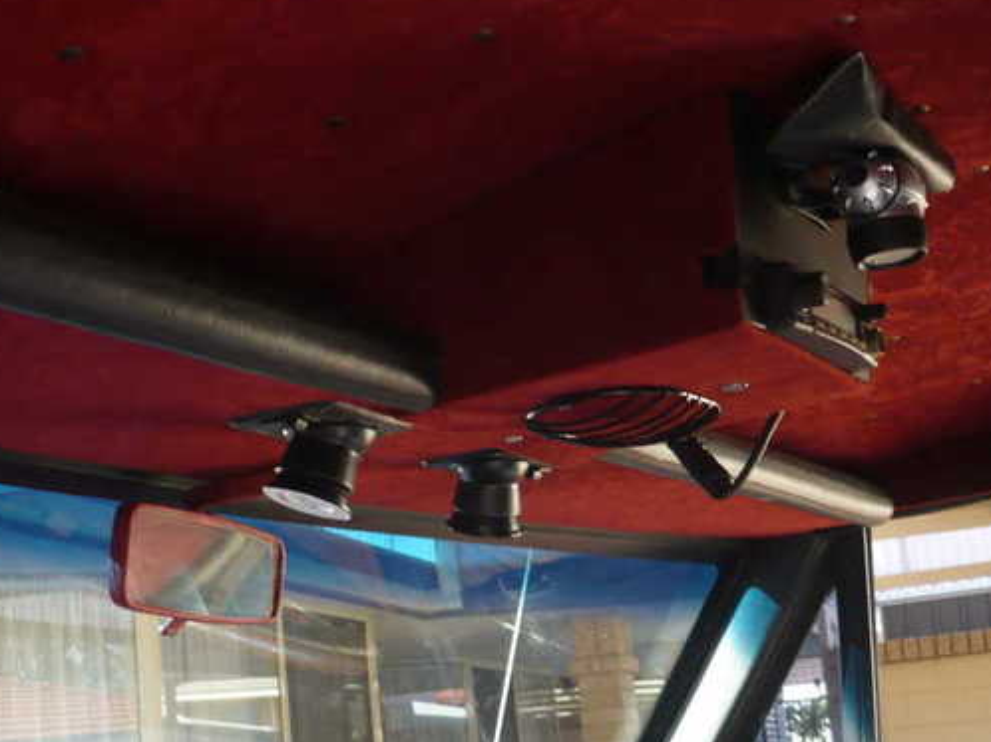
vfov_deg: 27.0
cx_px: 575
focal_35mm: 54
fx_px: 1545
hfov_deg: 35.5
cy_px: 448
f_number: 2.8
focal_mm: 5.8
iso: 100
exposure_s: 1/100
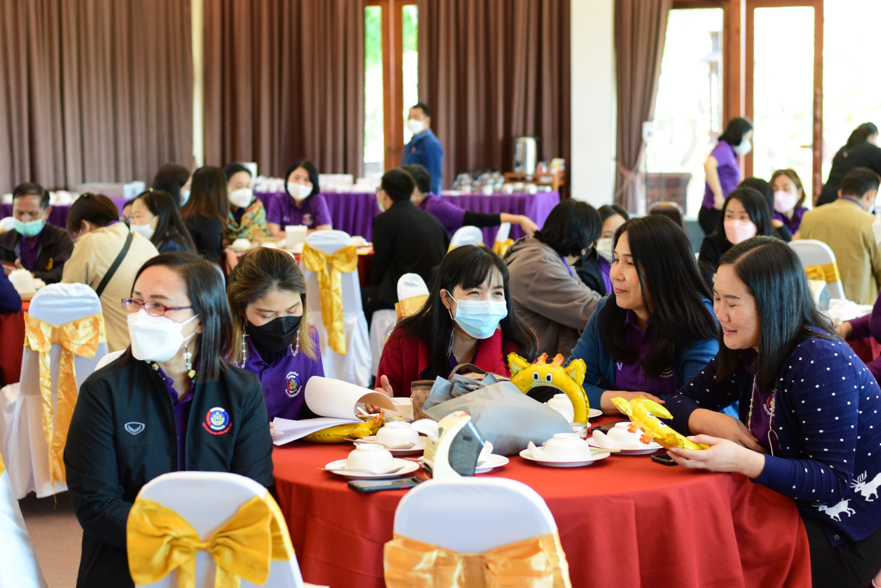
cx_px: 440
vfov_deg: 18.2
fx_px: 1836
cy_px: 294
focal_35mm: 75
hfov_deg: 27.0
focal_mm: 50
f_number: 3.5
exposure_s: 1/160
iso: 1600
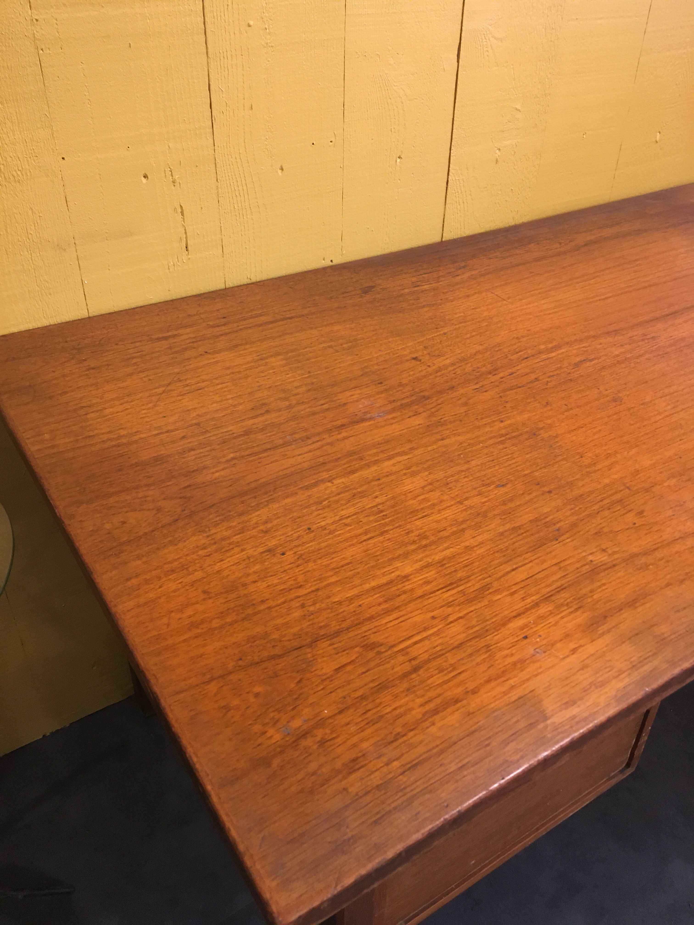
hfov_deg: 48.2
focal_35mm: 29
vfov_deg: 61.7
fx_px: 775
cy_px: 462
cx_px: 347
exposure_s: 1/33
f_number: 2.2
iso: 200
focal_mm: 4.15
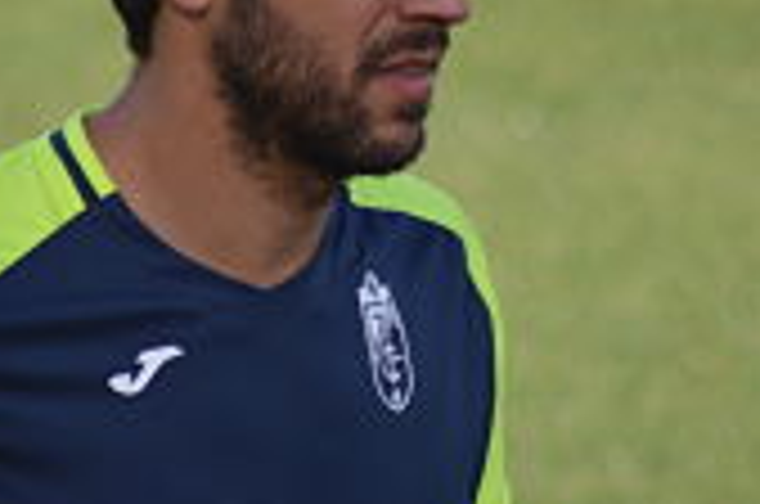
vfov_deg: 1.3
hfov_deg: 1.9
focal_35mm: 1065
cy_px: 162
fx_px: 22441
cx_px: 319
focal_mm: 300
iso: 400
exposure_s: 1/1250
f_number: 5.6
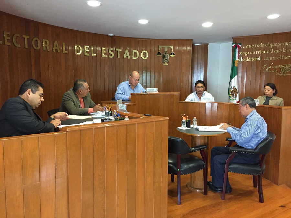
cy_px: 109
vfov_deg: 48.2
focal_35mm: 29
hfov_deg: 61.7
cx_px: 146
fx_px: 244
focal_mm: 4.15
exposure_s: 1/24
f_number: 2.2
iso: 250
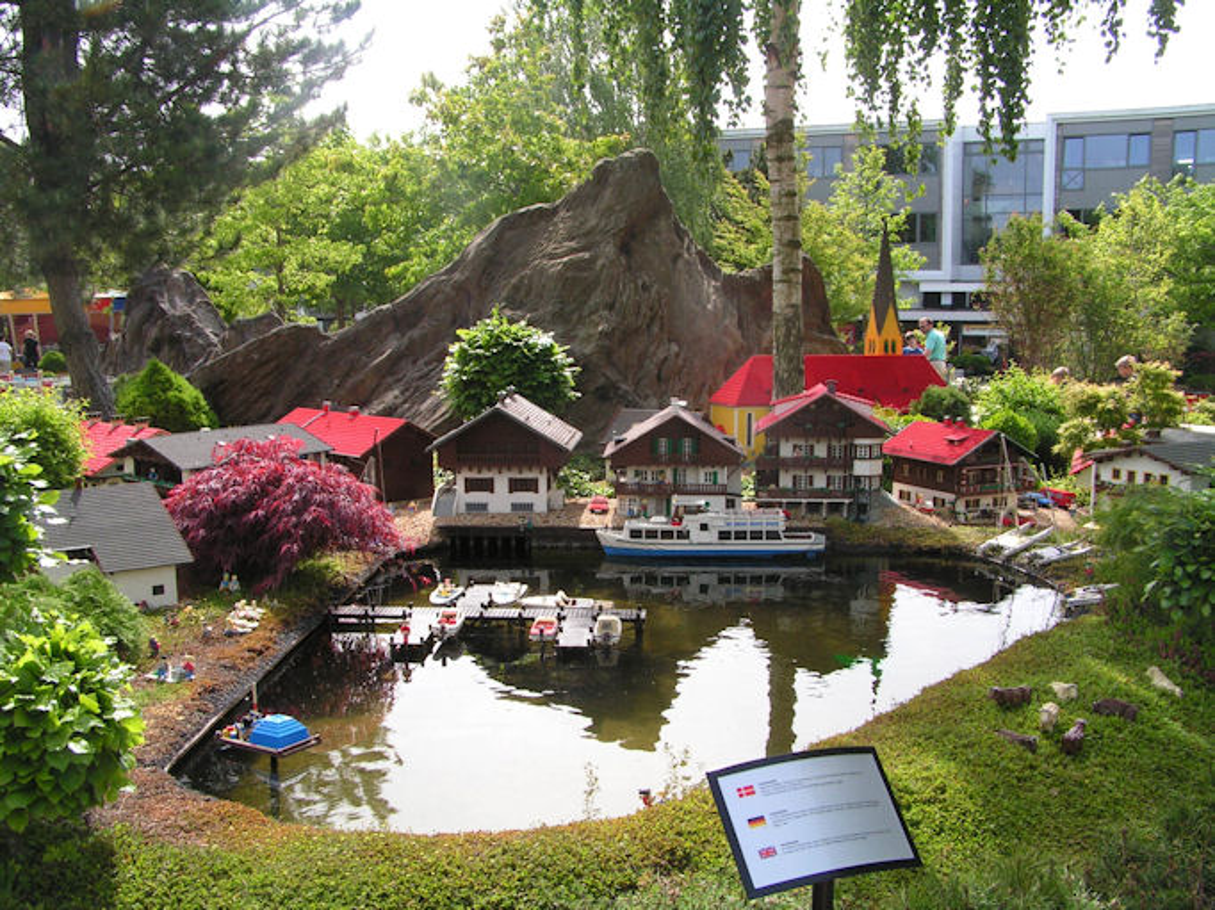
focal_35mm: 38
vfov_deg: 37.7
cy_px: 455
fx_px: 1333
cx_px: 608
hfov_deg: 49.0
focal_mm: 6.3
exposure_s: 1/100
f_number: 5.6
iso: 50
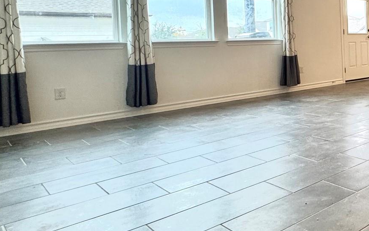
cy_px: 50
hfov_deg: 42.1
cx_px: 417
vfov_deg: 35.3
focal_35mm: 35
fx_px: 352
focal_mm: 2.22
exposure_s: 1/120
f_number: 2.2
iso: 160
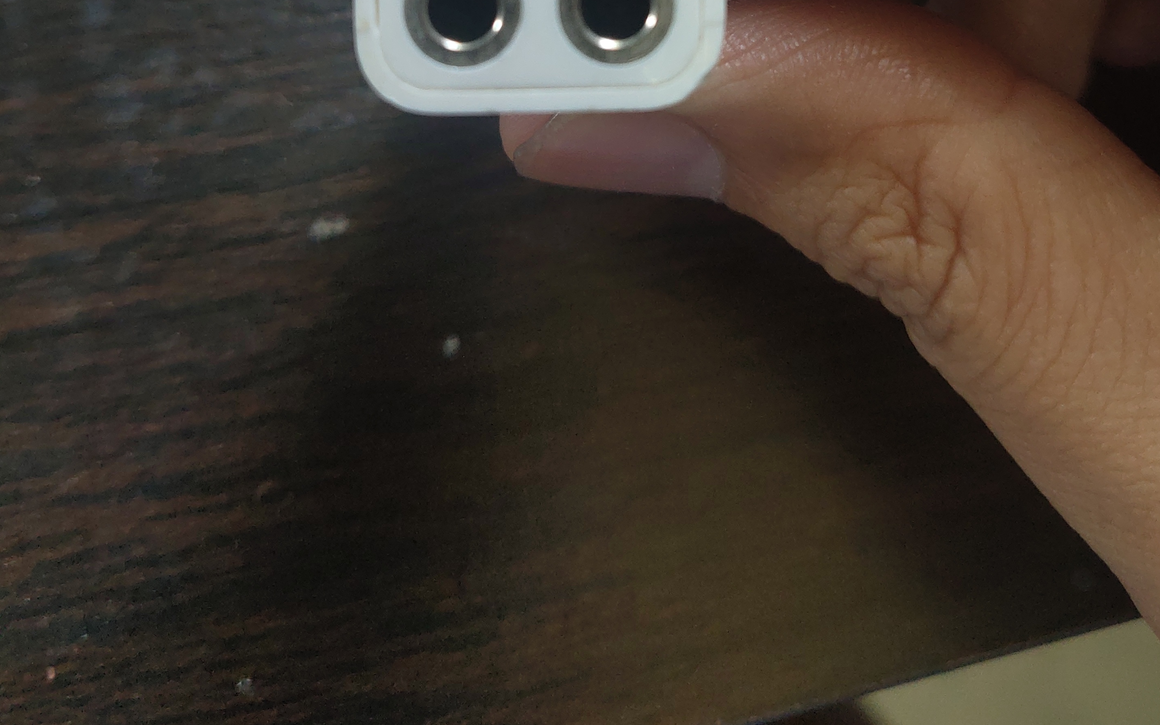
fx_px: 1423
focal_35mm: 45
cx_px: 594
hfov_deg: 44.4
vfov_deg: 26.5
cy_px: -62
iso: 166
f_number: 1.8
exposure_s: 1/50
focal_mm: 4.35
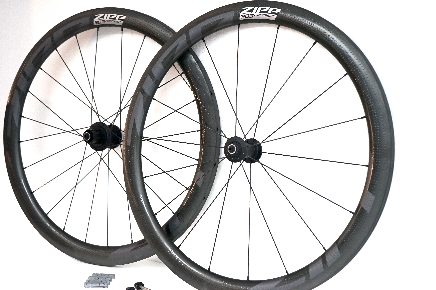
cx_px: 218
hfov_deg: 39.6
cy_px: 145
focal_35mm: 50
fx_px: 605
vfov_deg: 26.9
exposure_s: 1/160
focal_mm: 50
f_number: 4.5
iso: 2000
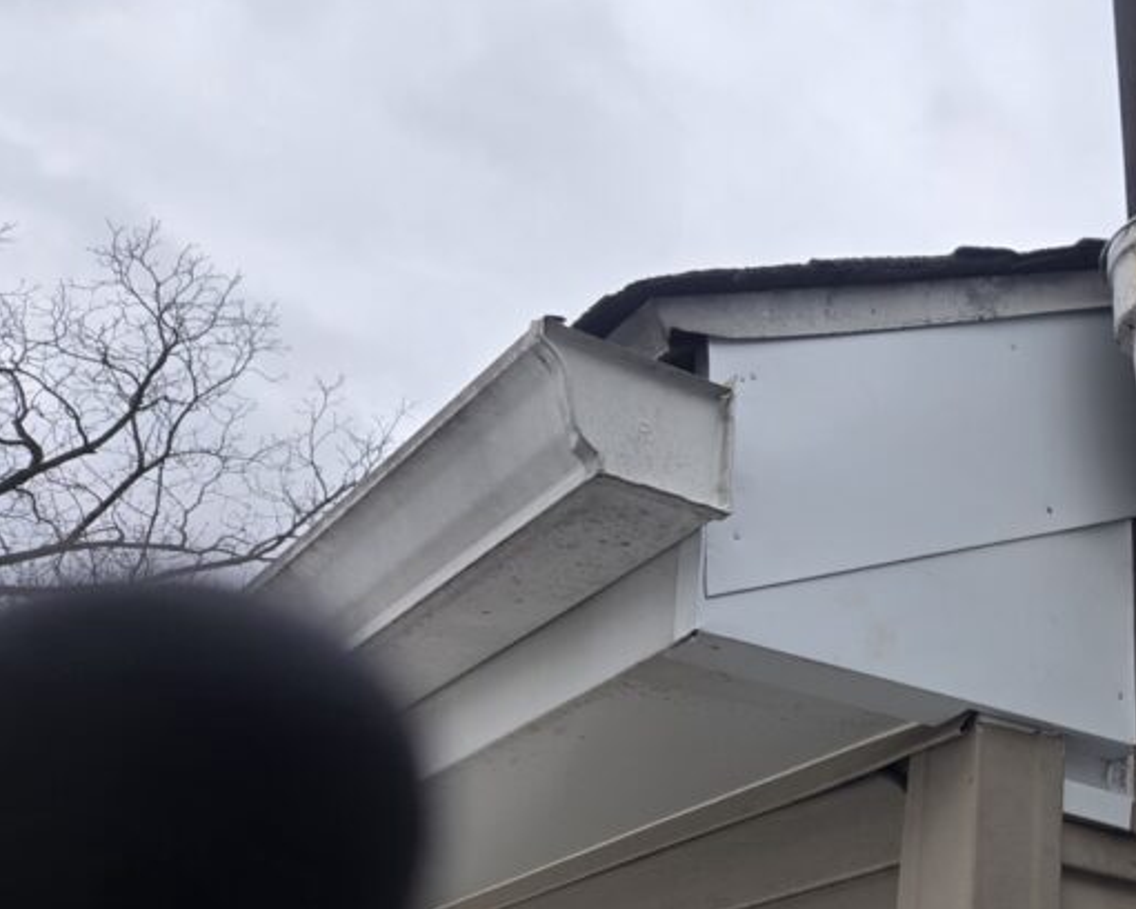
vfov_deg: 33.3
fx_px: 1513
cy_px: 558
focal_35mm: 45
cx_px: 1100
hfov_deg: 37.4
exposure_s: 1/424
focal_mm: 5.4
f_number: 1.8
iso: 25
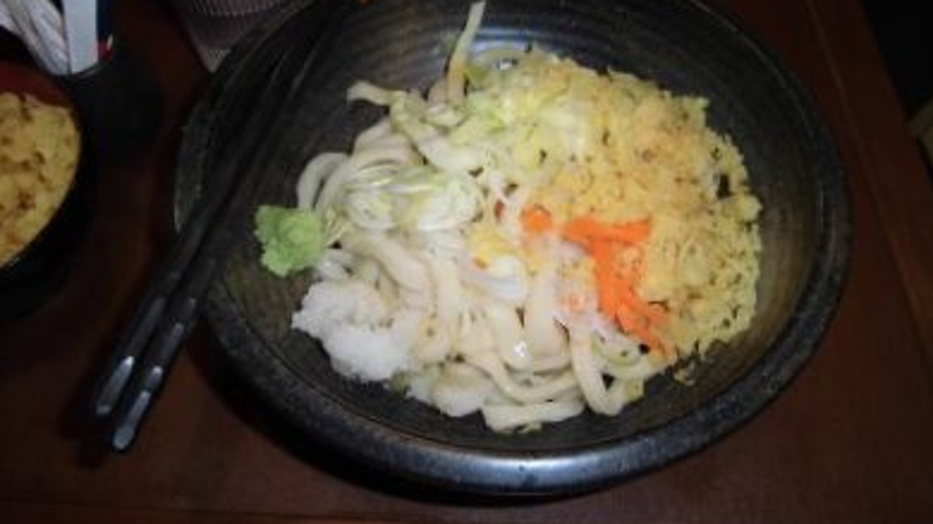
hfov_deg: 66.1
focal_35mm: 29
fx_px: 717
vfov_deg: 40.0
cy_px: 217
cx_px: 475
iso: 100
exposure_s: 1/60
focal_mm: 4.7
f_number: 2.8
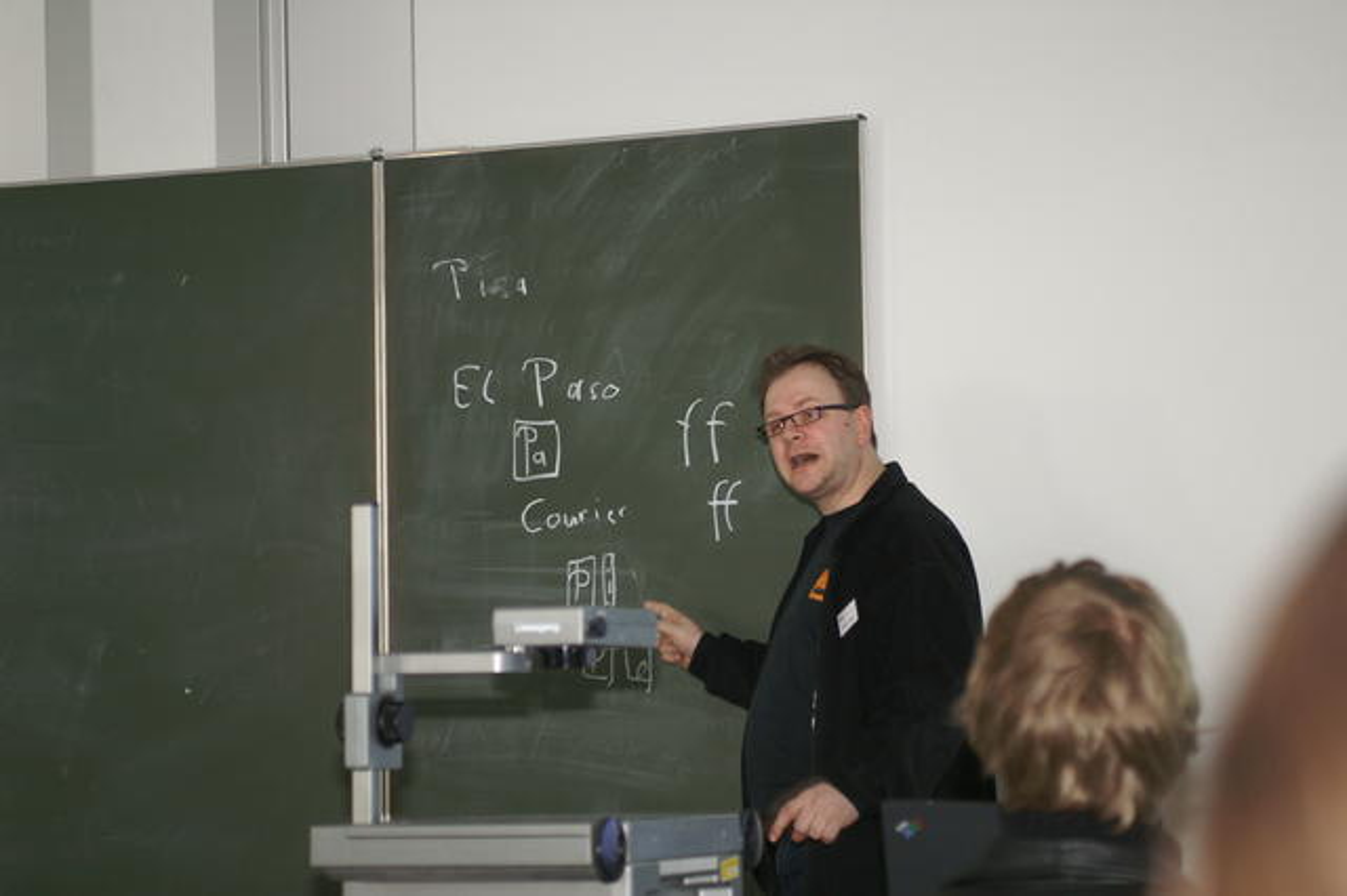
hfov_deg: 19.5
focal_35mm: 105
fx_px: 3927
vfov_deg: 13.0
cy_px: 448
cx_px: 674
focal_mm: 70
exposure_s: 1/60
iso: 200
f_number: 2.8
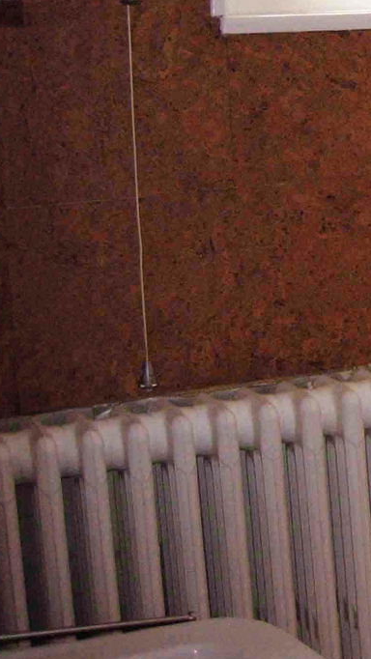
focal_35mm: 92
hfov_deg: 11.8
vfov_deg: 22.8
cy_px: 107
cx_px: 744
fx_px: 1608
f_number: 2.7
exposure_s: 1/181
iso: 200
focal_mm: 7.5
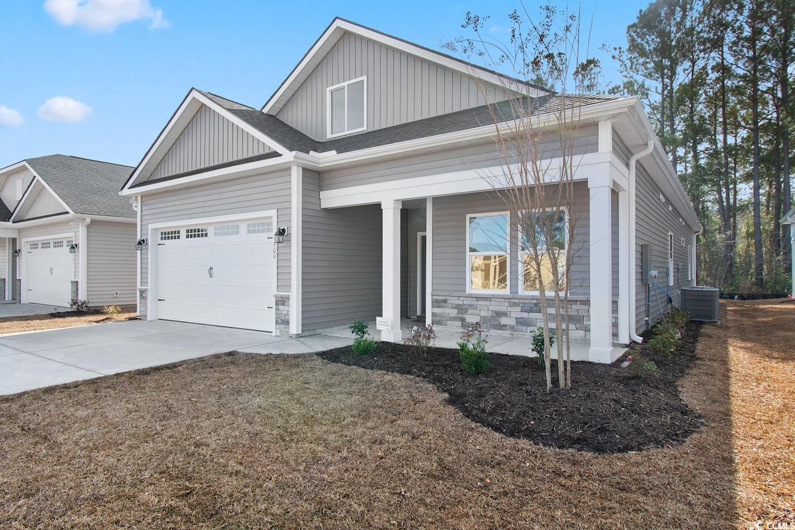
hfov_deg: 84.0
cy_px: 265
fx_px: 442
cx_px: 398
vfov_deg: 62.0
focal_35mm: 20
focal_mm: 10
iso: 100
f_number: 6.3
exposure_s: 1/160
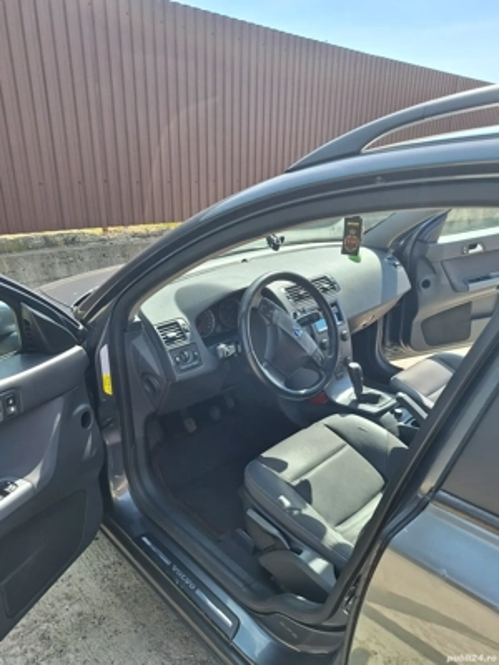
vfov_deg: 73.9
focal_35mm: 23
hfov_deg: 58.9
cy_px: 332
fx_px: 442
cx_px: 250
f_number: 1.8
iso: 40
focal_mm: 5.54
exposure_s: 1/646
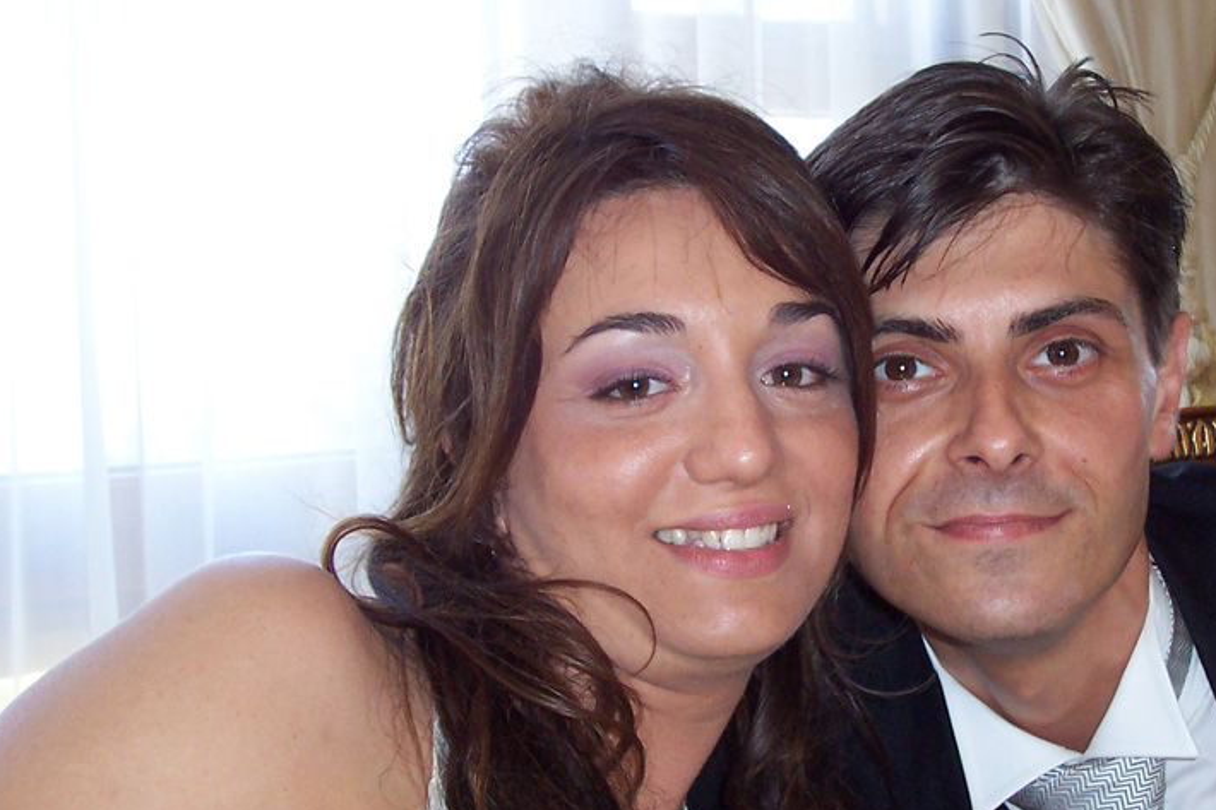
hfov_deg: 29.0
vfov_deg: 19.7
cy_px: 408
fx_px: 2330
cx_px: 839
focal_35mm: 69
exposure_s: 1/60
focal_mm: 7
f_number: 3
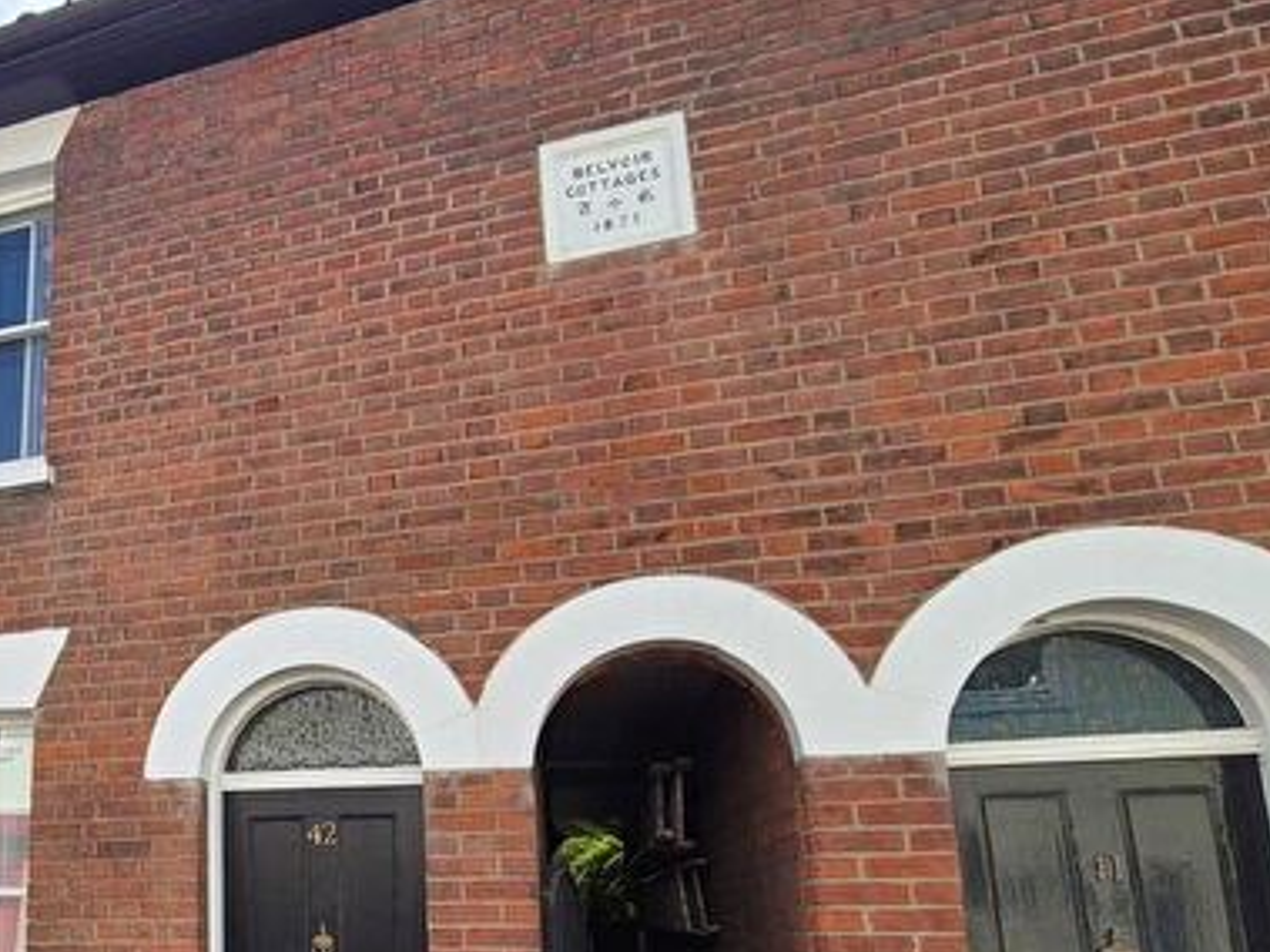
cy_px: 739
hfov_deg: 63.3
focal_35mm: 24
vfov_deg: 53.6
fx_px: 880
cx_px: 198
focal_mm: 2.2
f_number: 2.2
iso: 50
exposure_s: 1/1284
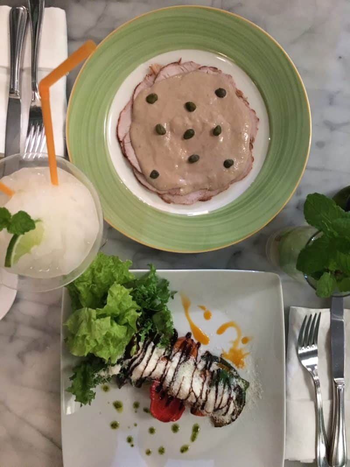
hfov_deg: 48.2
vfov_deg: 61.7
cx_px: 175
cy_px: 234
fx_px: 391
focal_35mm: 29
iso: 500
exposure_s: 1/15
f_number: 2.2
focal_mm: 4.15
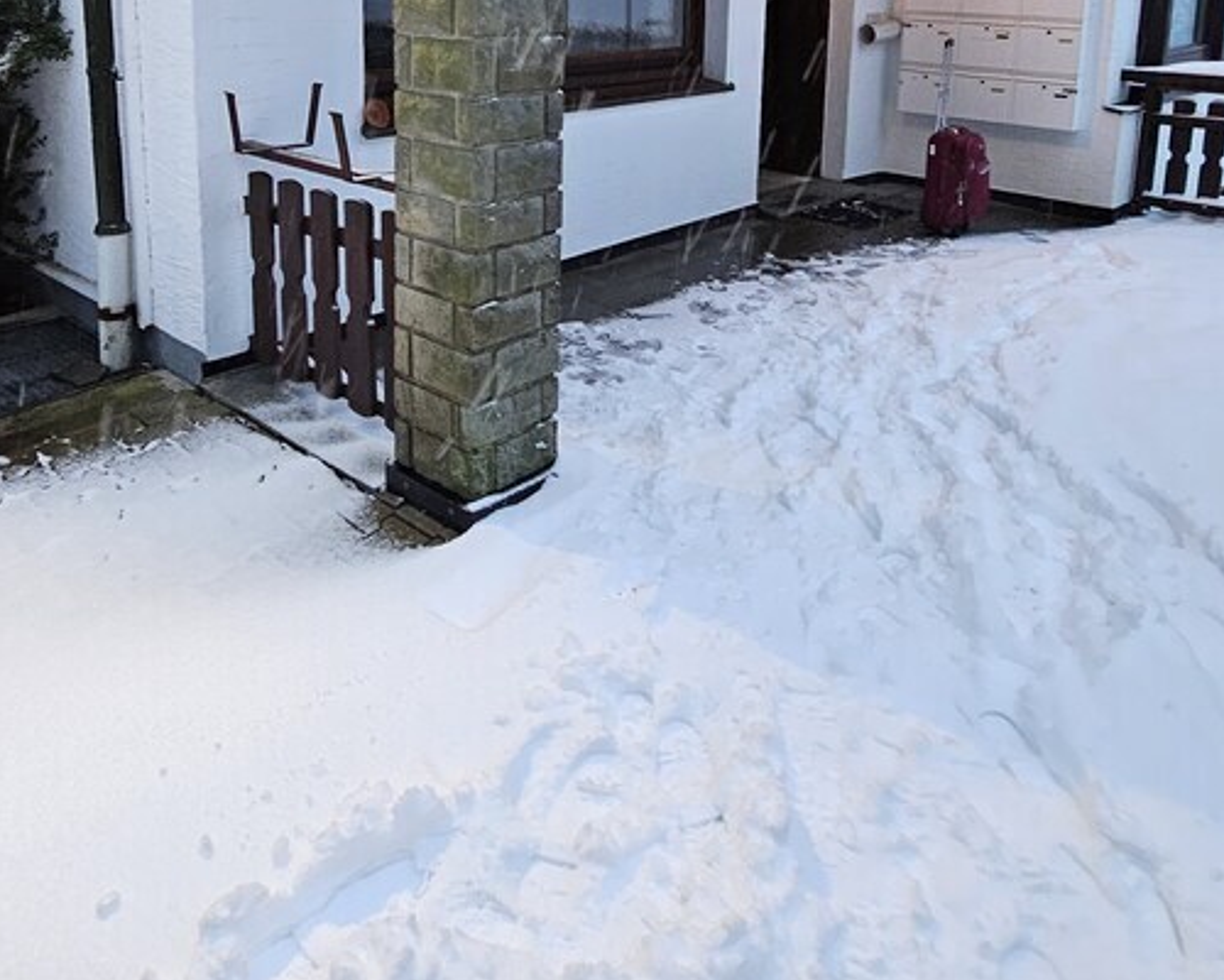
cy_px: 137
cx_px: 563
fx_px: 942
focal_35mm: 26
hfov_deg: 65.9
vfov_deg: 50.1
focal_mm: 2.2
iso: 500
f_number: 2.2
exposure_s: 1/33
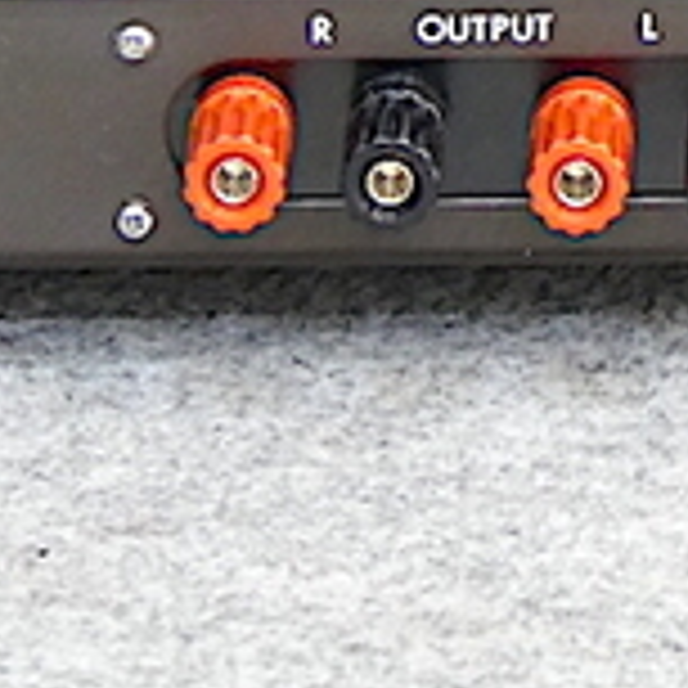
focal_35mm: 638
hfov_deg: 2.7
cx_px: 980
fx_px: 14346
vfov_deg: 2.7
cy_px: -666
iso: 200
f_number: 5.1
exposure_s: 1/10
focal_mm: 20.6
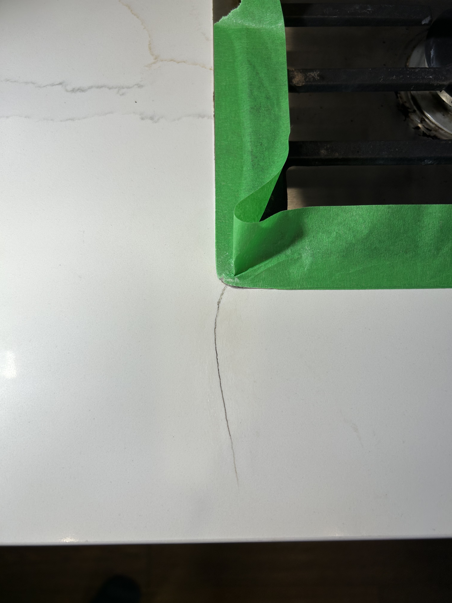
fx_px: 453
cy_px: 302
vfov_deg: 67.3
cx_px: 226
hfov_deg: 53.1
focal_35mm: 26
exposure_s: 1/572
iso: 50
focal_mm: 5.7
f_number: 1.5
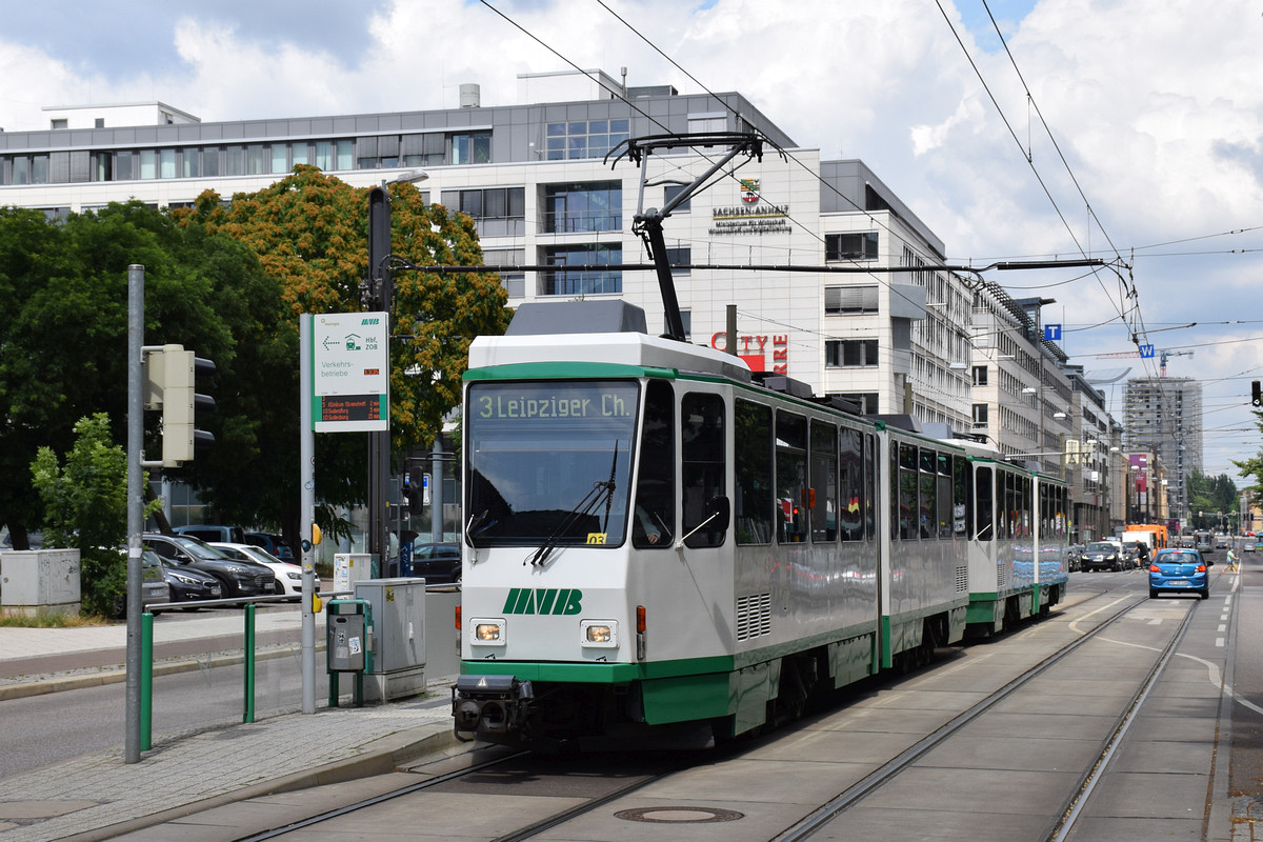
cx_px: 632
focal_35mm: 51
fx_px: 1789
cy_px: 421
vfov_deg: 26.5
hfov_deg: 38.9
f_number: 10
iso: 200
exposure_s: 1/400
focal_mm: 34
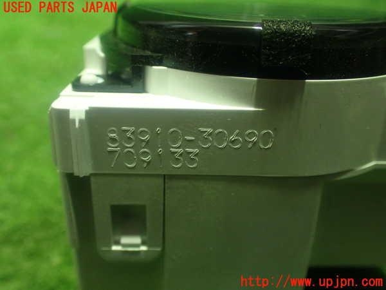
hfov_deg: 51.4
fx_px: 401
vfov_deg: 39.7
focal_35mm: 36
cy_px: 145
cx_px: 193
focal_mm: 6.37
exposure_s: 1/25
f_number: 2.5
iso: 800
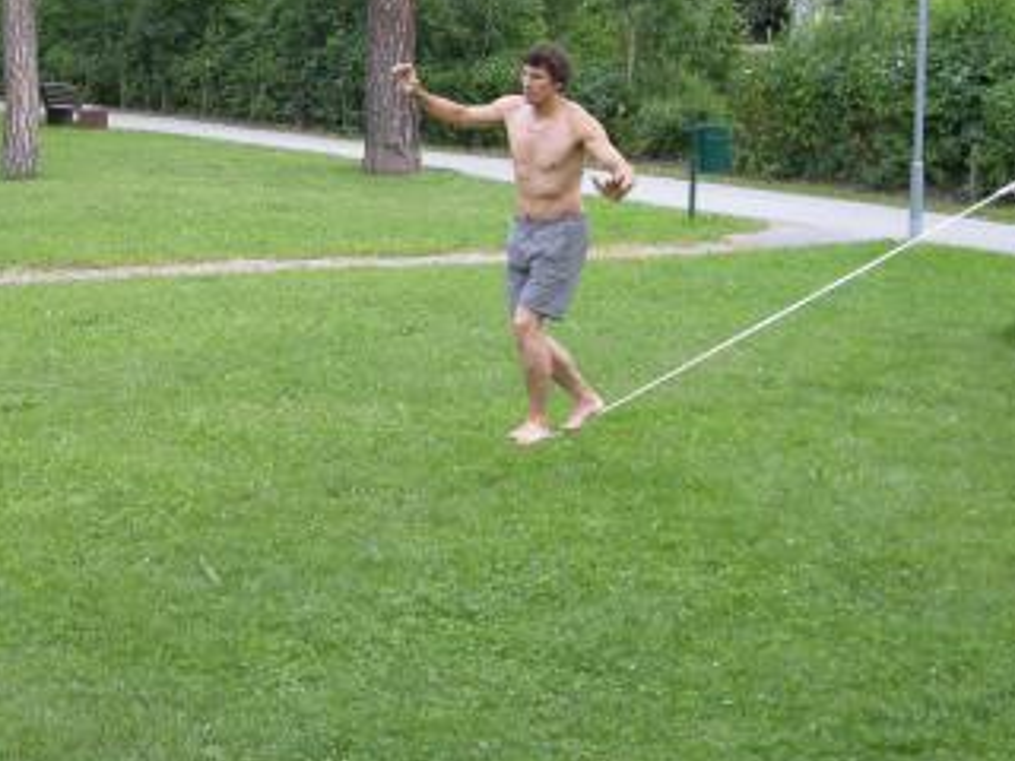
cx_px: 174
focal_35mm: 74
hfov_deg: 25.8
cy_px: 235
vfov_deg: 19.8
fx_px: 2170
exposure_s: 1/145
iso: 64
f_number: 2.8
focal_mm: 7.9
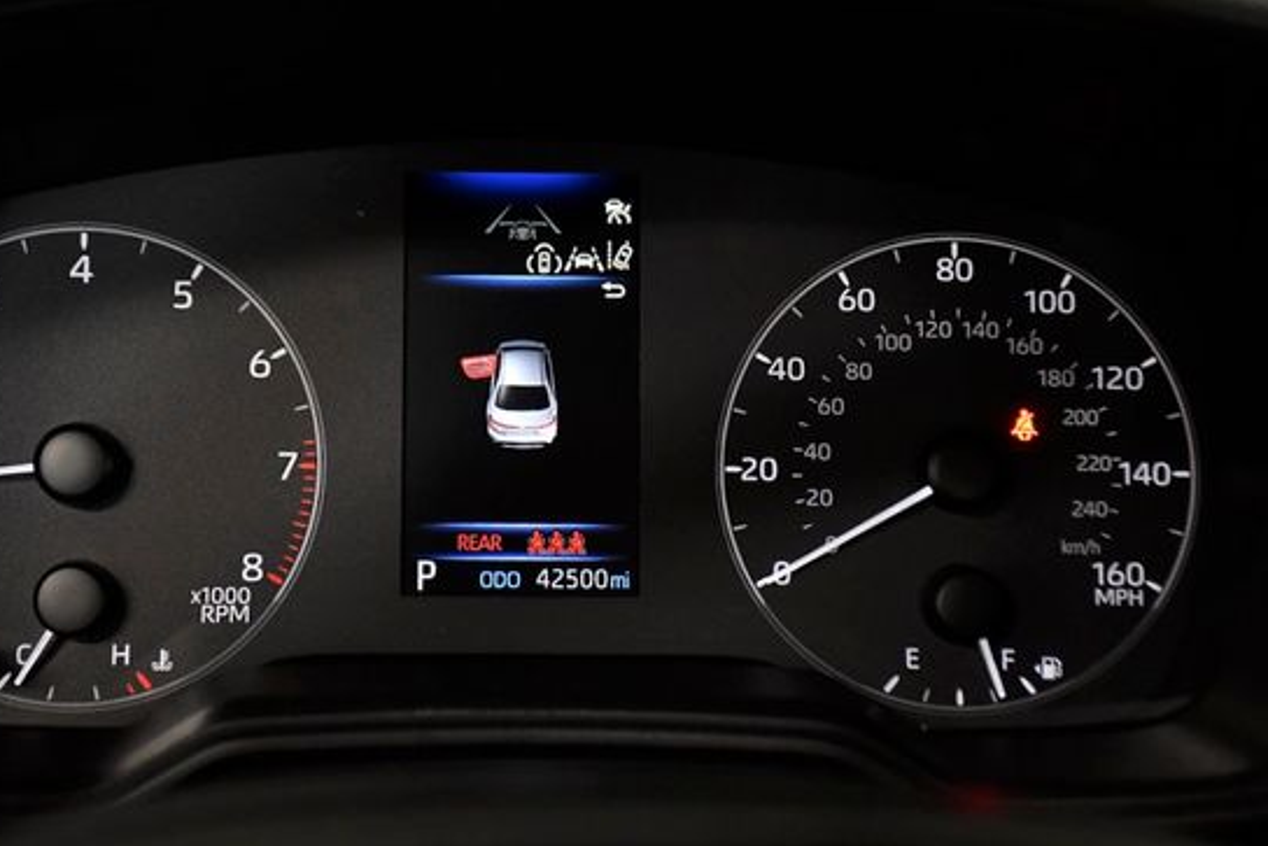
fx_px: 2360
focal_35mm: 67
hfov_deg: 30.0
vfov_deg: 20.3
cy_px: 379
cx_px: 524
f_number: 4.2
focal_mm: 38
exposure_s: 1/200
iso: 2500
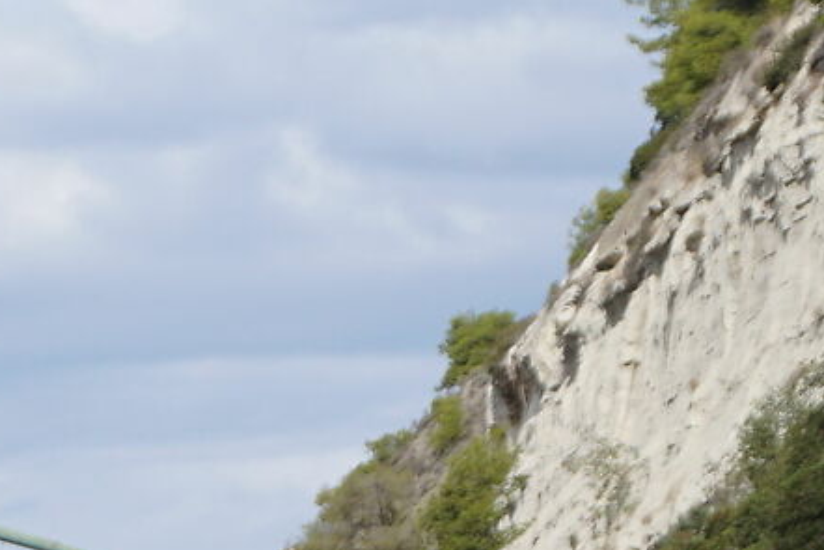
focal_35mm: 407
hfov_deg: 5.0
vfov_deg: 3.4
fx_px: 9318
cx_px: -295
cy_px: 951
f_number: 6.3
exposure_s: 1/320
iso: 100
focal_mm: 50
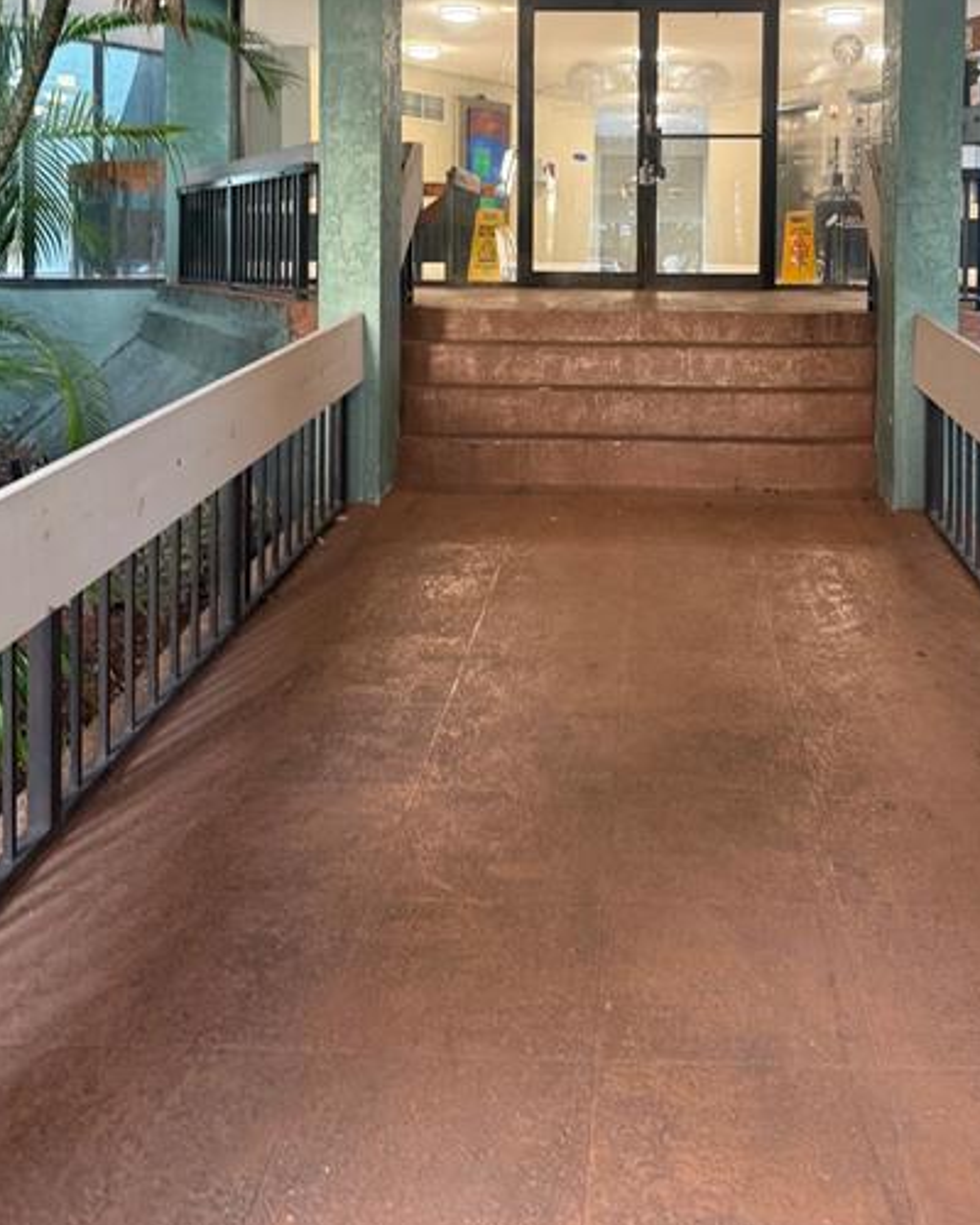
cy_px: 301
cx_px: 617
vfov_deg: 48.3
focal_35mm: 36
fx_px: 1305
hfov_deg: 40.8
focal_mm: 6.76
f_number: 1.78
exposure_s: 1/60
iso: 250
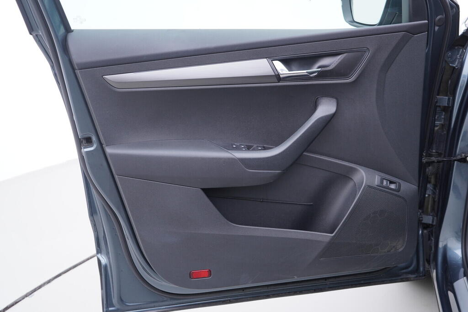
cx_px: 234
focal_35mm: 36
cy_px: 156
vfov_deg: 36.9
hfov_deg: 53.1
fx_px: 468
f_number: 2.8
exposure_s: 1/40
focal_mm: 24
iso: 160
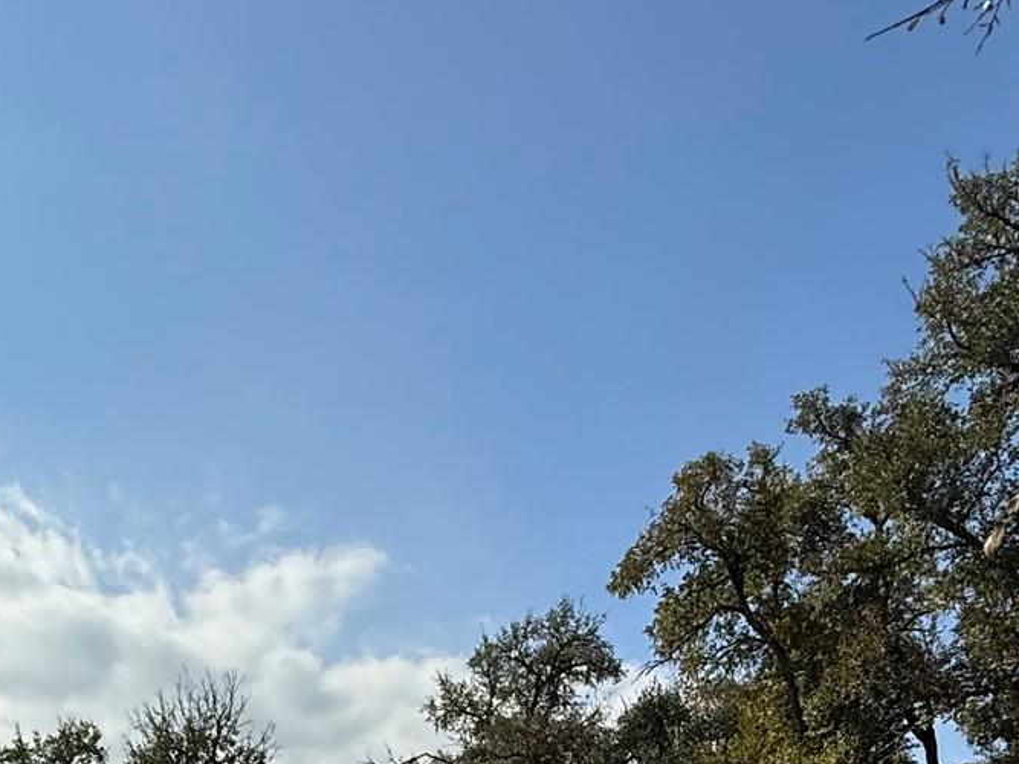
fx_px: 1266
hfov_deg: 42.5
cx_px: 252
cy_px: 1001
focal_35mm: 43
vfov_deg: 27.7
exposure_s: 1/4425
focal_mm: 2.22
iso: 64
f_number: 2.2
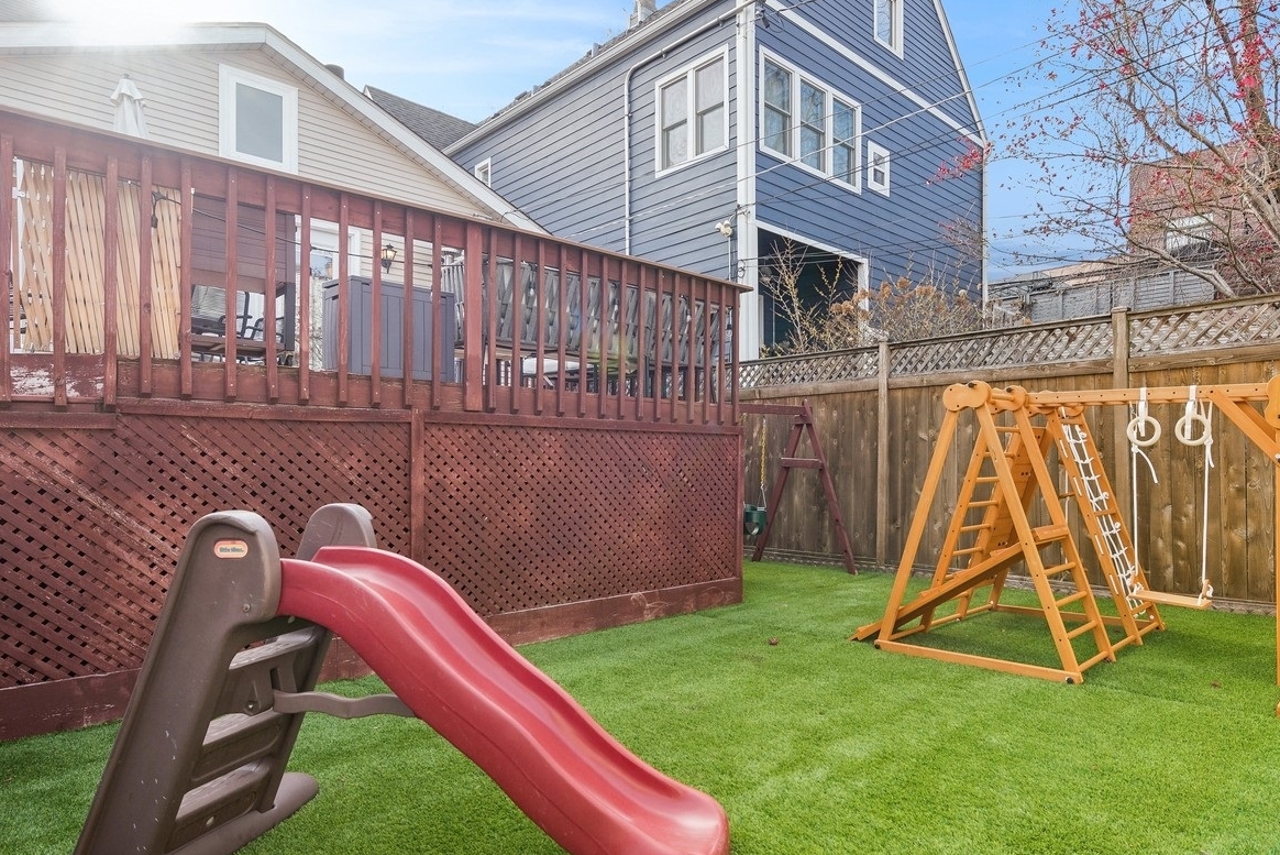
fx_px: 782
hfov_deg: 77.3
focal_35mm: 22
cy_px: 480
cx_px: 794
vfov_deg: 57.1
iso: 200
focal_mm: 16
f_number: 8
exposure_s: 1/100
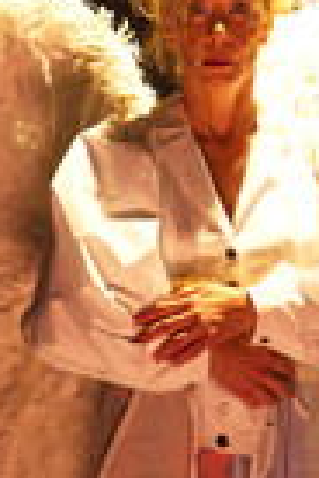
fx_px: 5861
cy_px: 336
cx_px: 244
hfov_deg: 3.1
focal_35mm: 441
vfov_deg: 4.7
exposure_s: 1/250
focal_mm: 135
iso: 1600
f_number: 5
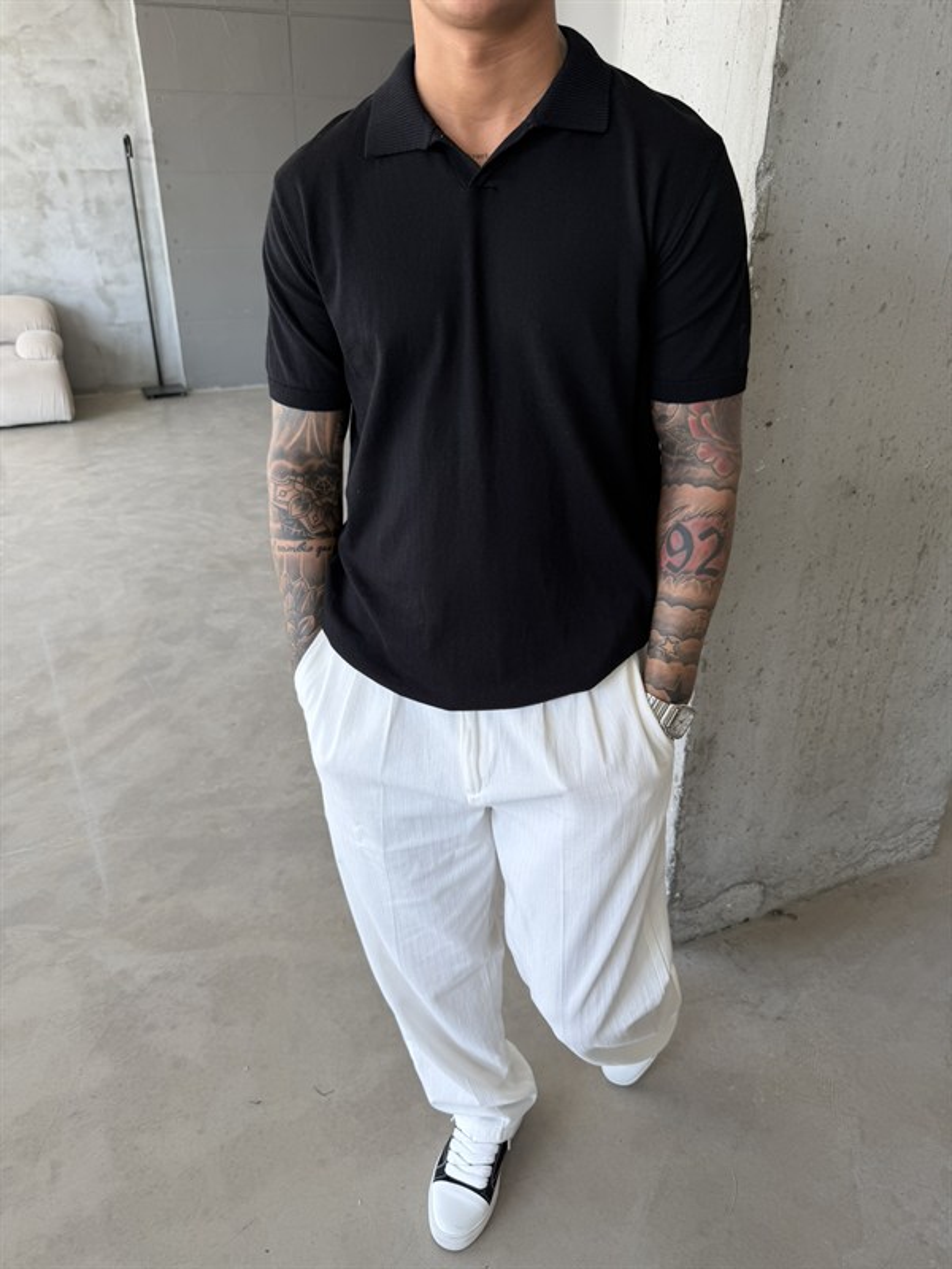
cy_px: 634
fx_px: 880
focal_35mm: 24
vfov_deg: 71.6
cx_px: 476
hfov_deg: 56.8
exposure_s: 1/211
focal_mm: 6.76
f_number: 1.78
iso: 64
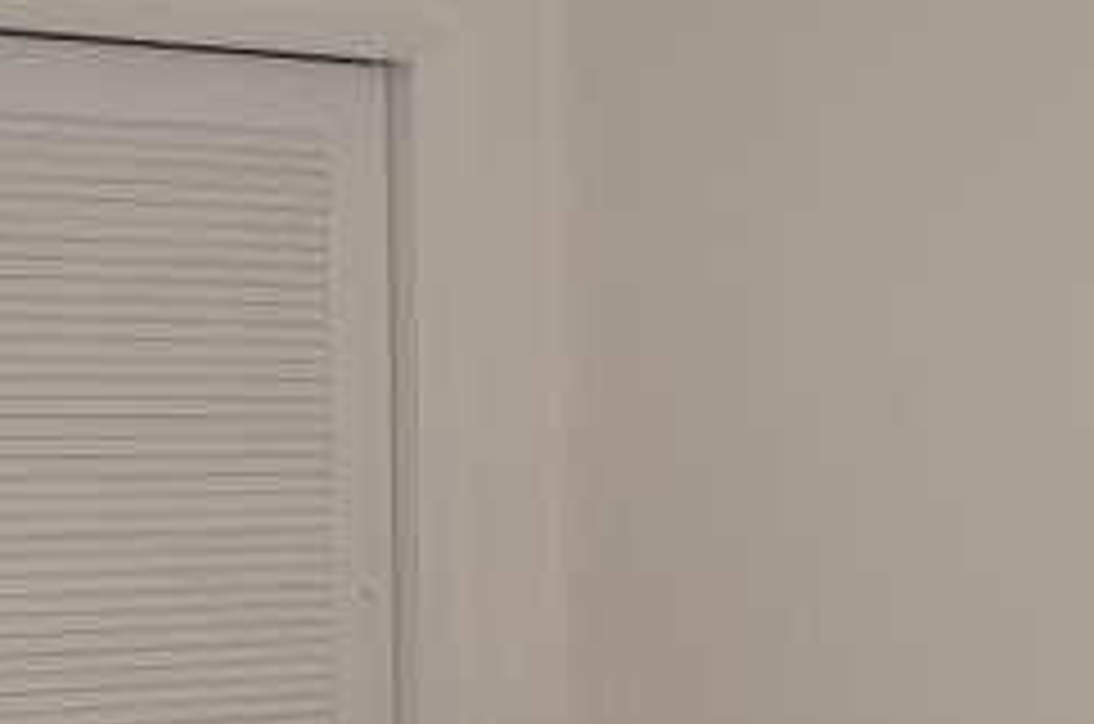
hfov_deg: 22.9
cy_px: 830
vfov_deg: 14.9
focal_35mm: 89
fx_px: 2699
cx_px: 459
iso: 400
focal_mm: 18
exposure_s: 1/60
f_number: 3.5
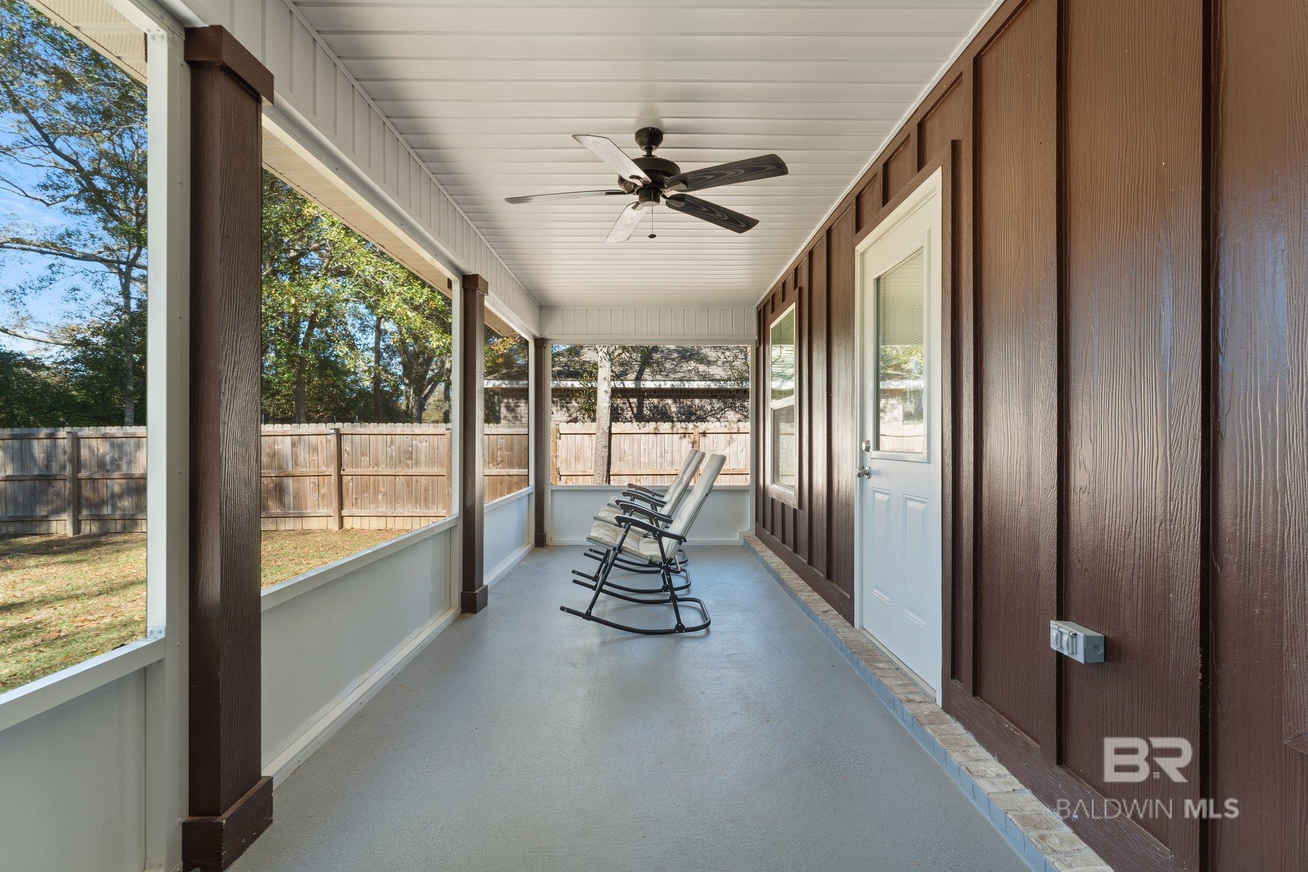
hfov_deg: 99.3
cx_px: 654
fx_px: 556
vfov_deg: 76.2
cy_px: 436
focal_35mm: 15
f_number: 10
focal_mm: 15.3
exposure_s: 1/5
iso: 100
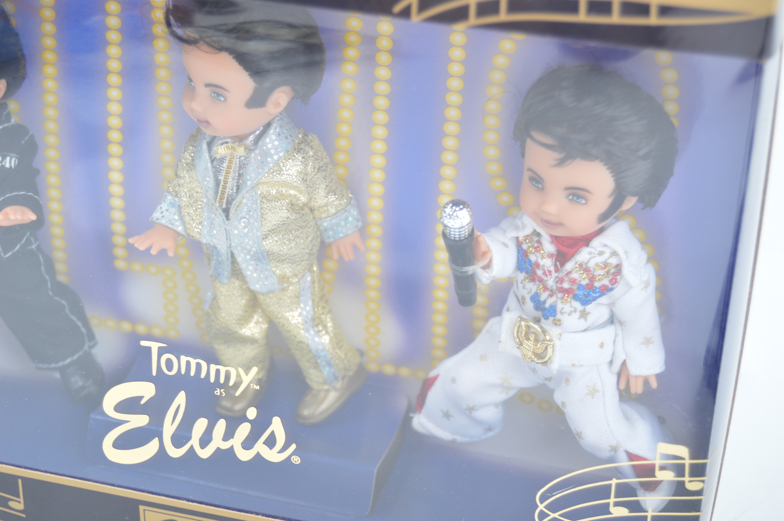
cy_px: 260
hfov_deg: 24.6
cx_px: 392
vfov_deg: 16.5
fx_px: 1795
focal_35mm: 82
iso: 100
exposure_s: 1/30
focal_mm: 55
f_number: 6.3
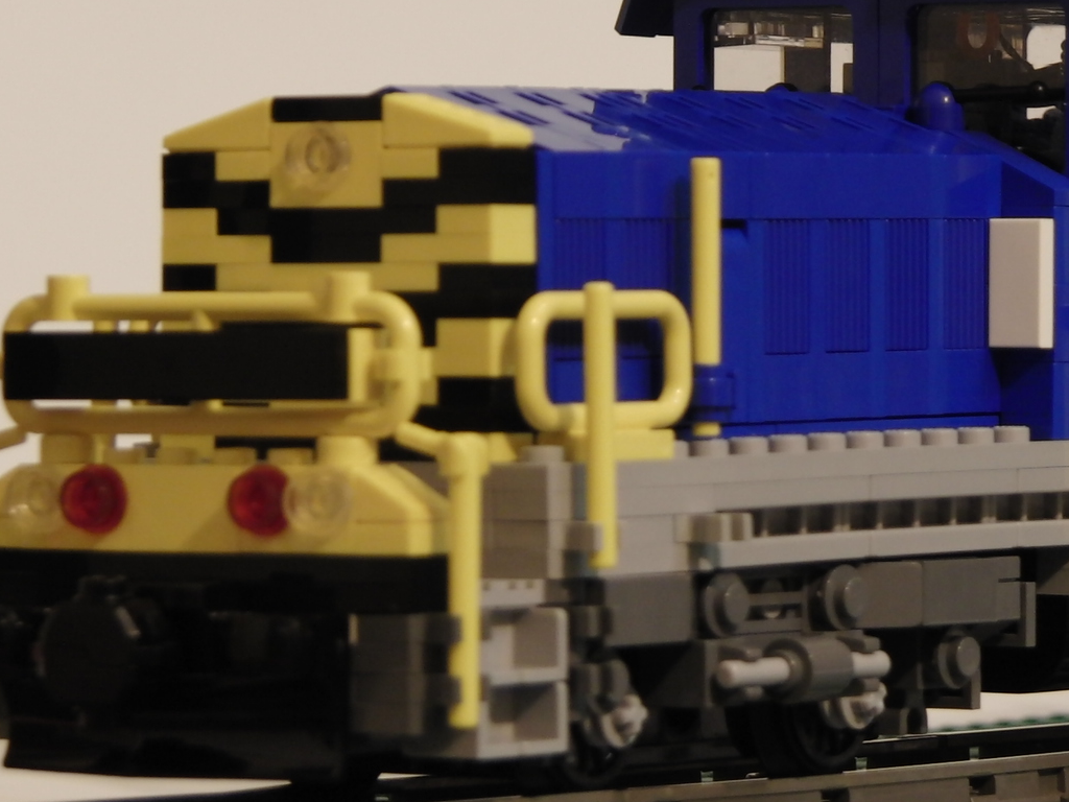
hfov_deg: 7.9
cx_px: 957
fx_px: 7720
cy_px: 47
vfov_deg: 5.9
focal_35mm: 250
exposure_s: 1/20
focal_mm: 25.4
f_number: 3.1
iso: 100
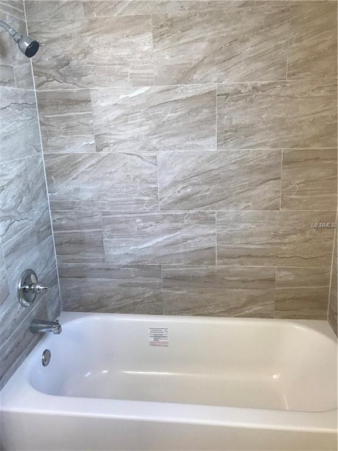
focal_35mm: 28
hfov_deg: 49.7
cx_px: 169
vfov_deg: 63.4
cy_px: 226
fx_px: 365
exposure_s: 1/40
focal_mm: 3.99
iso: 25
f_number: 1.8
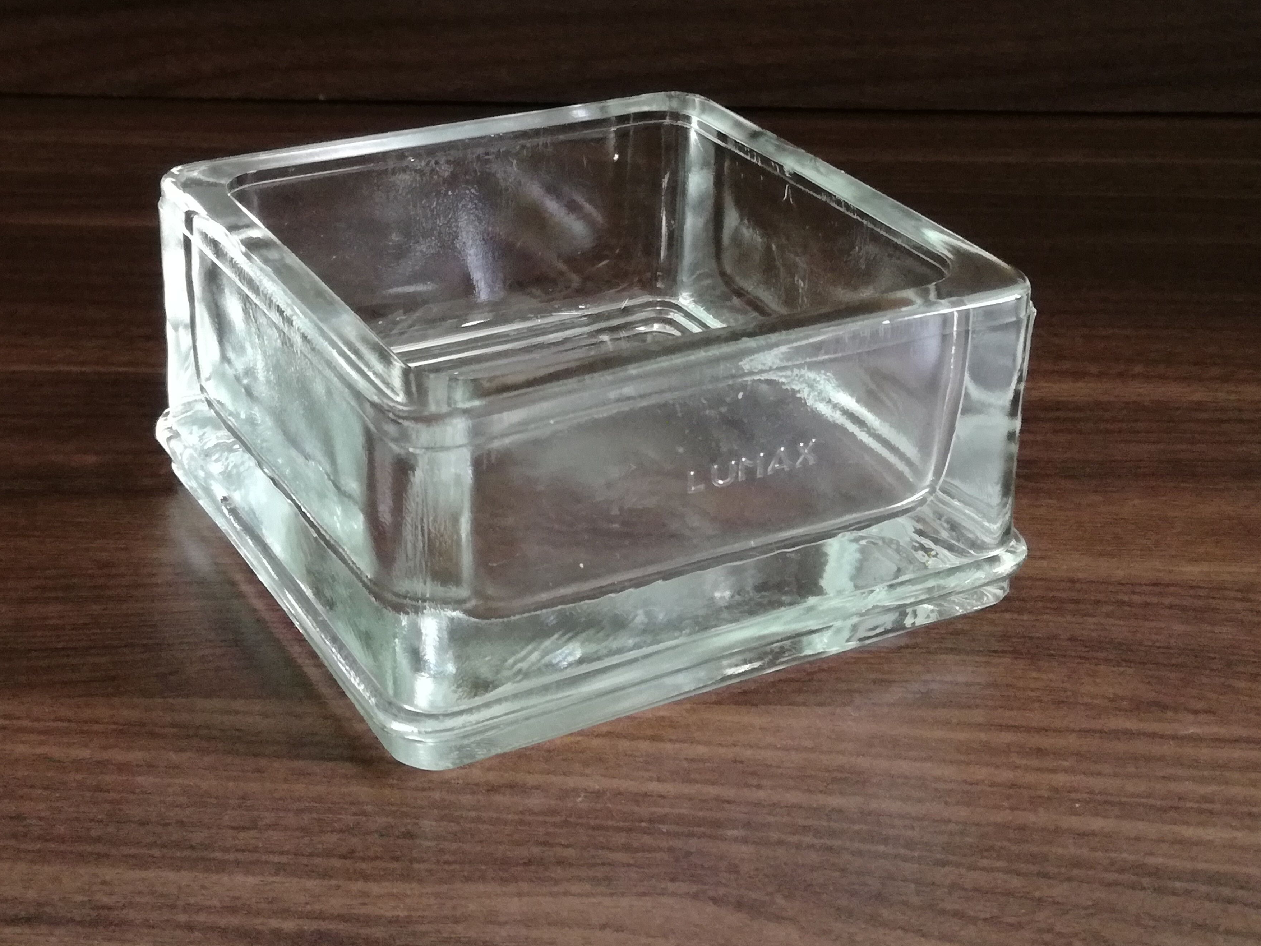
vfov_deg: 44.1
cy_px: 447
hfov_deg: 56.7
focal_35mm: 32
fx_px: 1166
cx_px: 574
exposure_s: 1/33.3
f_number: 2
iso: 320
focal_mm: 3.79
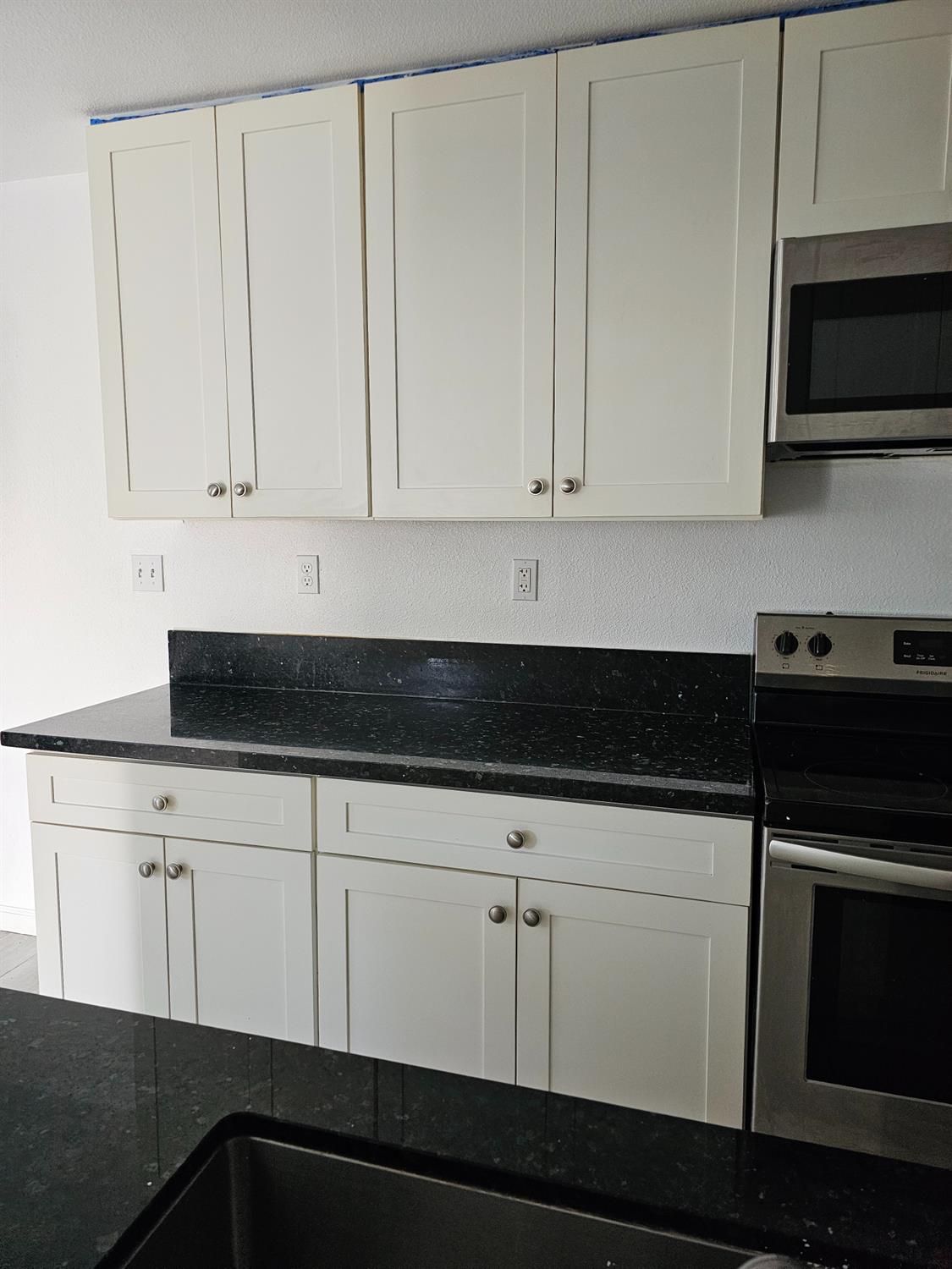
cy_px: 634
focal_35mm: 23
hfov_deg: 58.9
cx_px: 476
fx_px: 843
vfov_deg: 73.9
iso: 500
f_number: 1.7
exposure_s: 1/240
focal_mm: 6.3
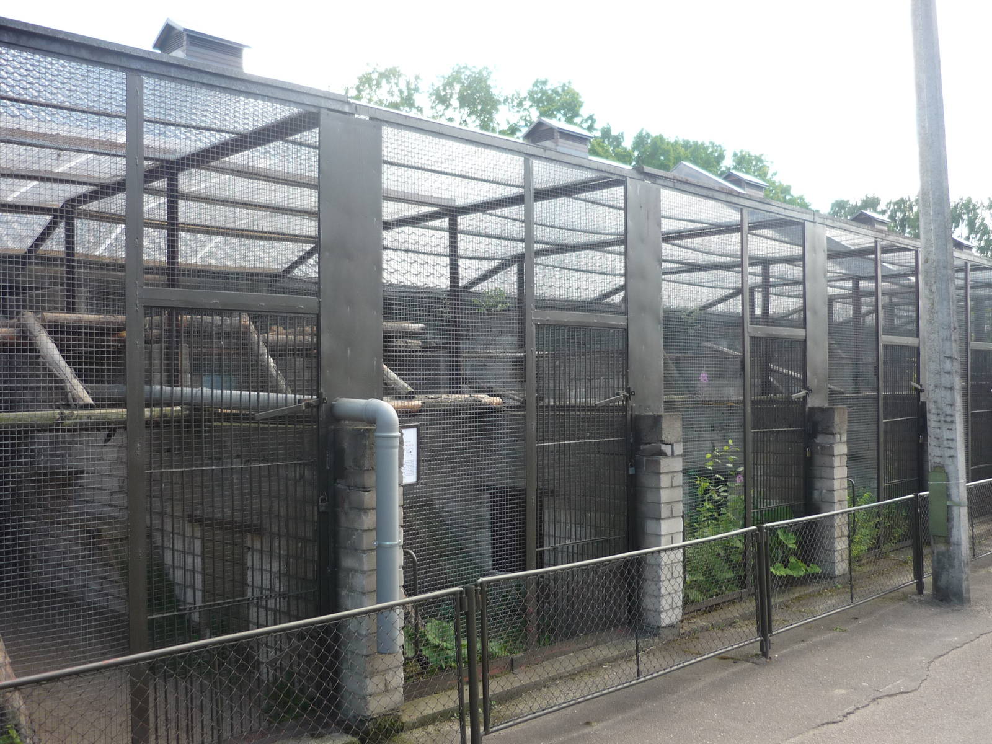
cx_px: 496
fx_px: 946
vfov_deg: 42.9
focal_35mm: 33
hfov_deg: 55.4
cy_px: 372
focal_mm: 5.5
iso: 100
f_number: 2.8
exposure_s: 1/160
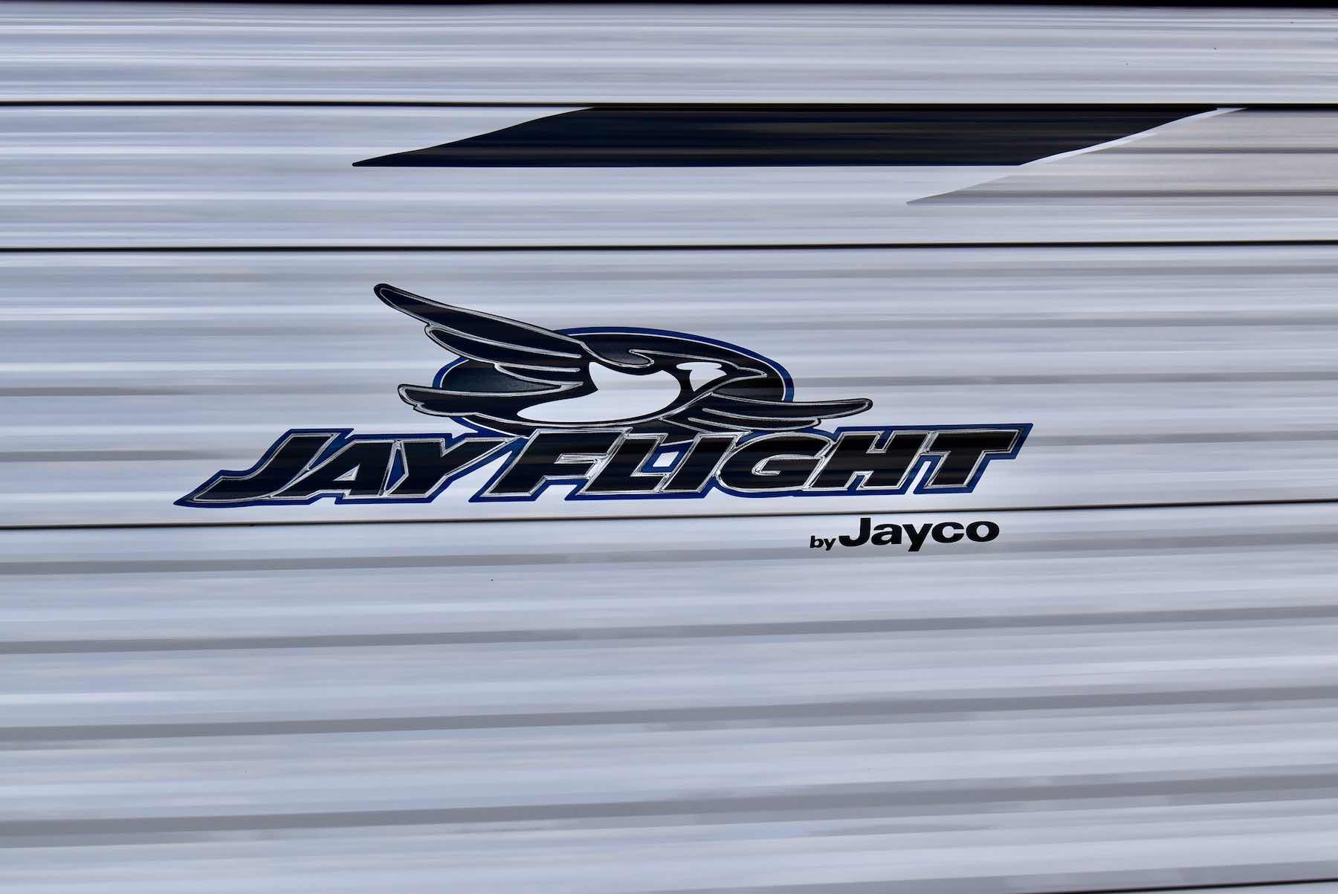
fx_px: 1116
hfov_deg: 61.9
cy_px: 447
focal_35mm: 30
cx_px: 669
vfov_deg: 43.7
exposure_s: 1/320
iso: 200
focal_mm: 20
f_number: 9
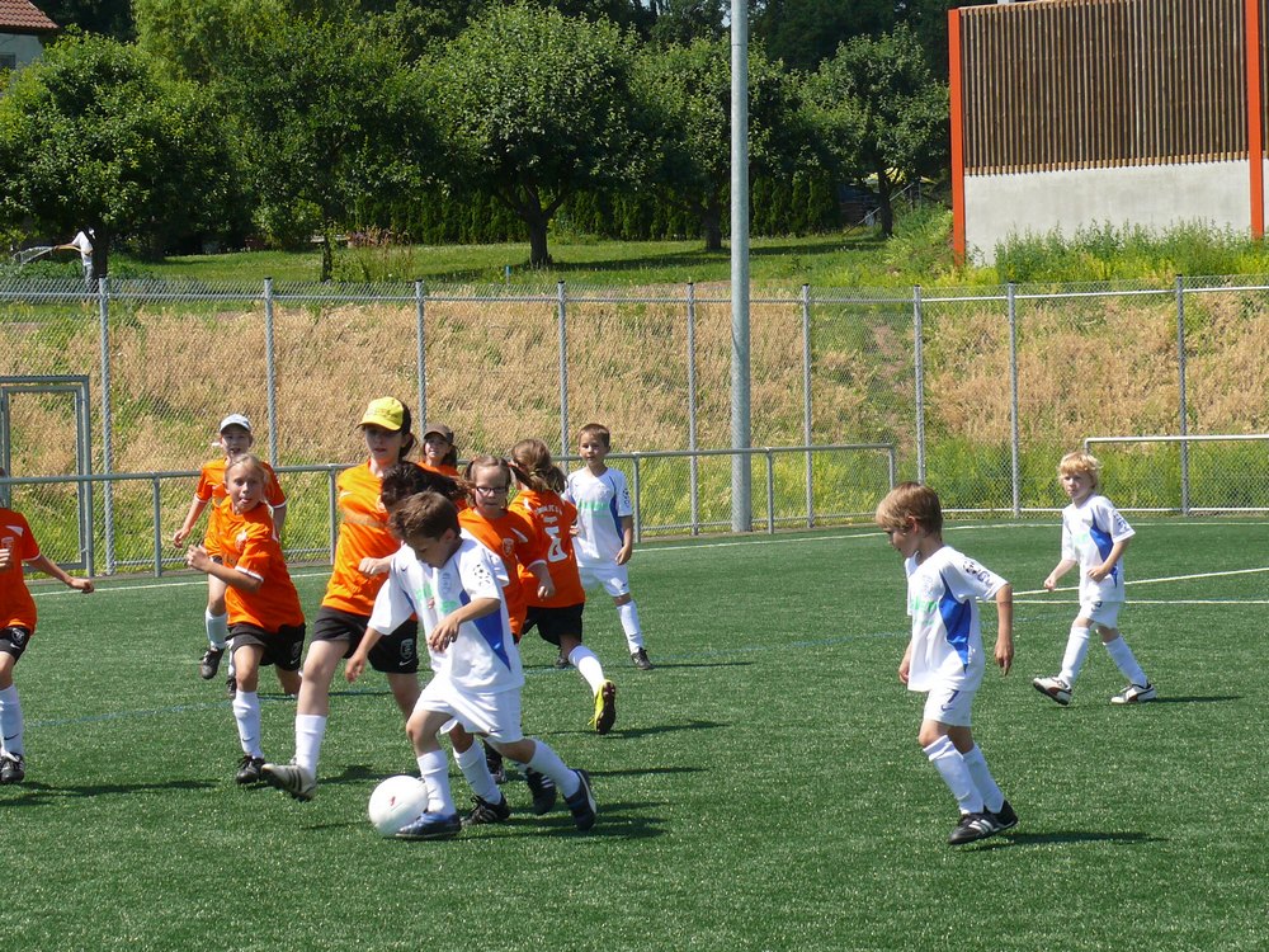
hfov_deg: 17.7
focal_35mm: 111
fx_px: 4069
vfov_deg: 13.3
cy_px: 476
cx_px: 634
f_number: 5.6
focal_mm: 16.4
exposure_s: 1/400
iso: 100
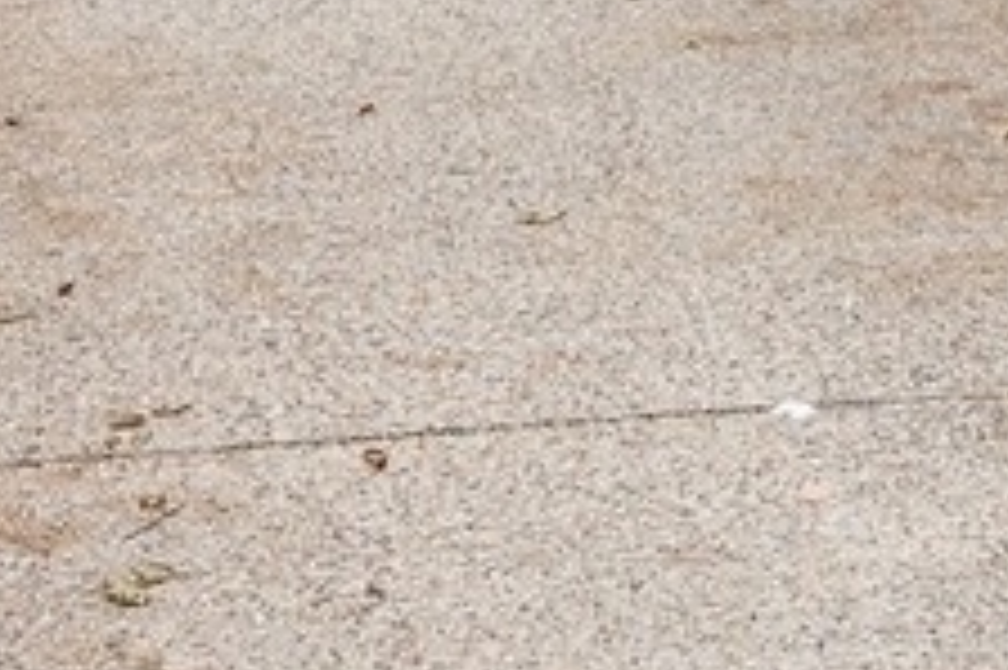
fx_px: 4449
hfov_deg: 12.6
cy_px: -1556
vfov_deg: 7.3
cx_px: 1260
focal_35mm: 159
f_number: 9
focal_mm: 22
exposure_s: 1/25
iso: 200
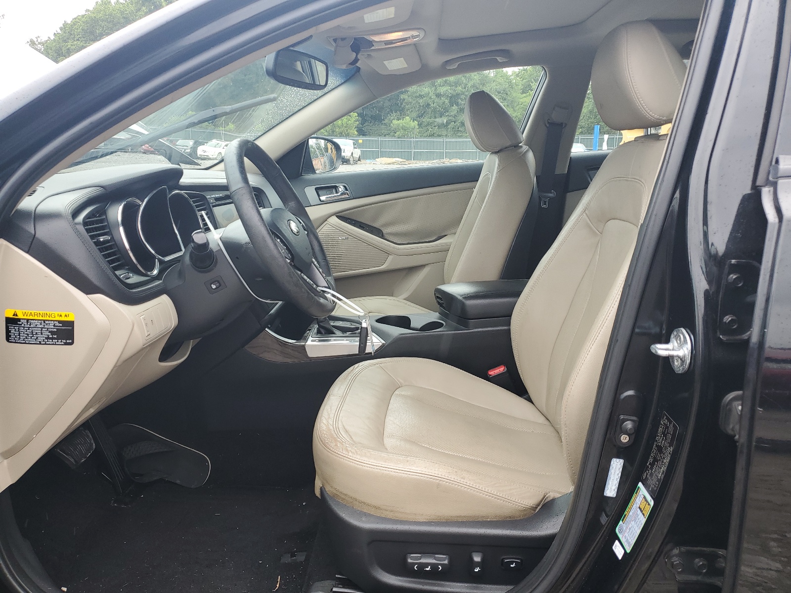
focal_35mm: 26
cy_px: 296
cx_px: 396
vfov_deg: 53.1
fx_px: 594
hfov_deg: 67.3
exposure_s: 1/238
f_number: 1.5
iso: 50
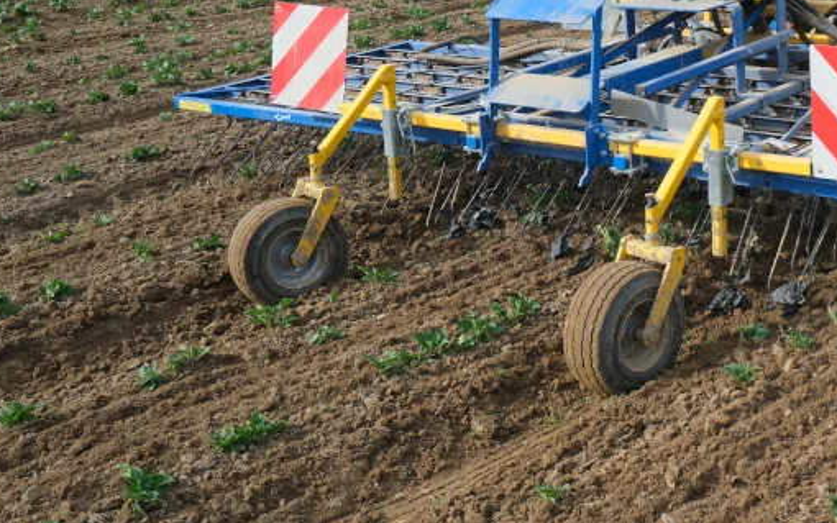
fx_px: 1232
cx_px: 770
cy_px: 140
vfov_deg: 23.8
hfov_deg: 35.1
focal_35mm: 54
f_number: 7.1
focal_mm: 18
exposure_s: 1/340
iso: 320
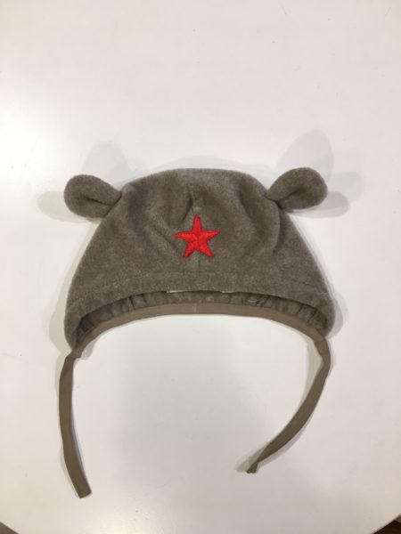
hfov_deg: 48.2
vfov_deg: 61.7
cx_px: 200
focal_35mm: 29
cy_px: 267
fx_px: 448
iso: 40
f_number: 2.2
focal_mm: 4.15
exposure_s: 1/33
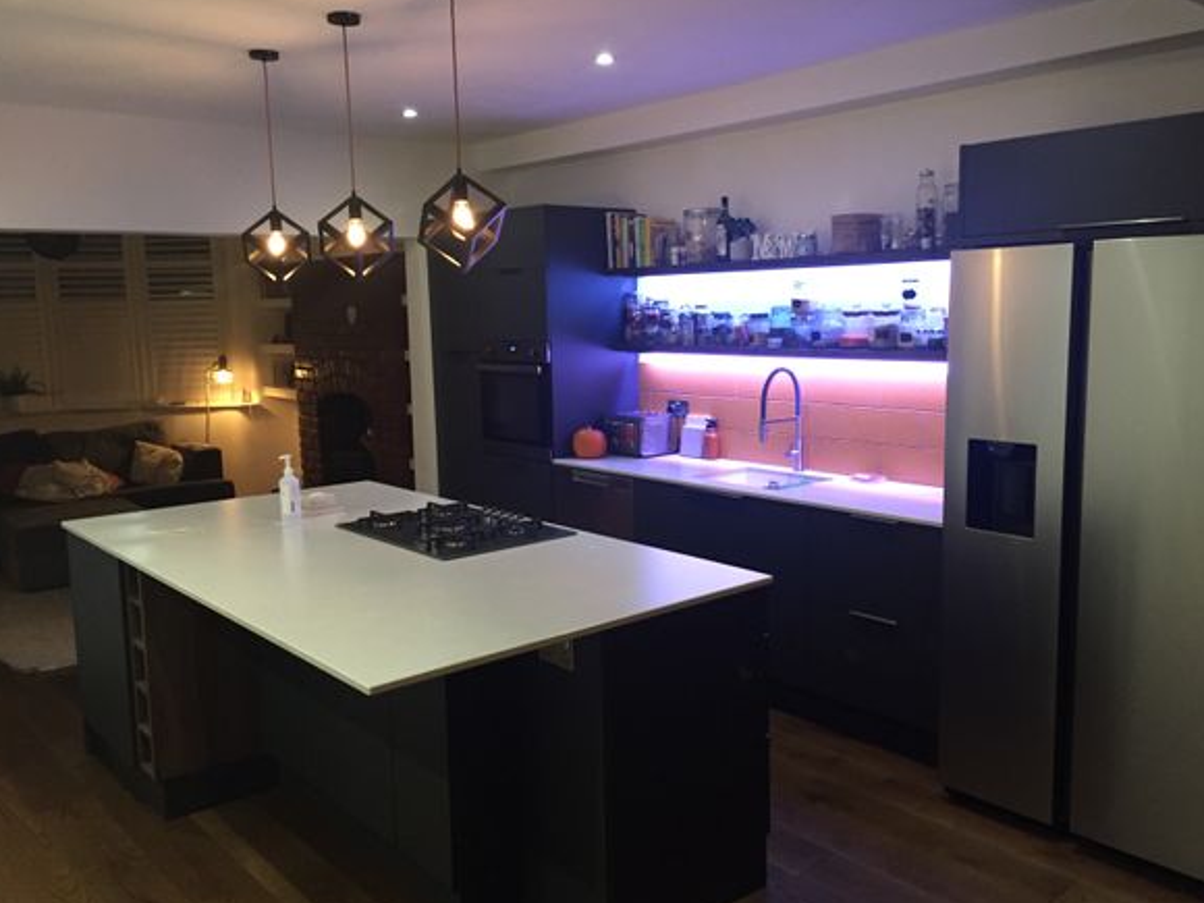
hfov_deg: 60.0
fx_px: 1043
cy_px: 453
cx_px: 608
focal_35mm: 30
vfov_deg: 46.8
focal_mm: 4.15
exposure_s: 1/17
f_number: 2.2
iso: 250
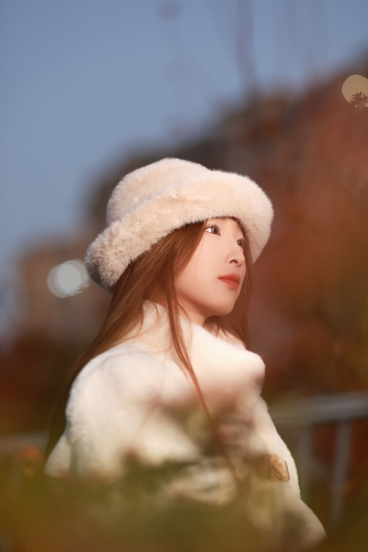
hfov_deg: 16.3
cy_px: 276
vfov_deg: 24.2
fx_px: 1288
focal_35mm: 84
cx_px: 184
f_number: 1.8
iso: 500
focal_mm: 85
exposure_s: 1/125
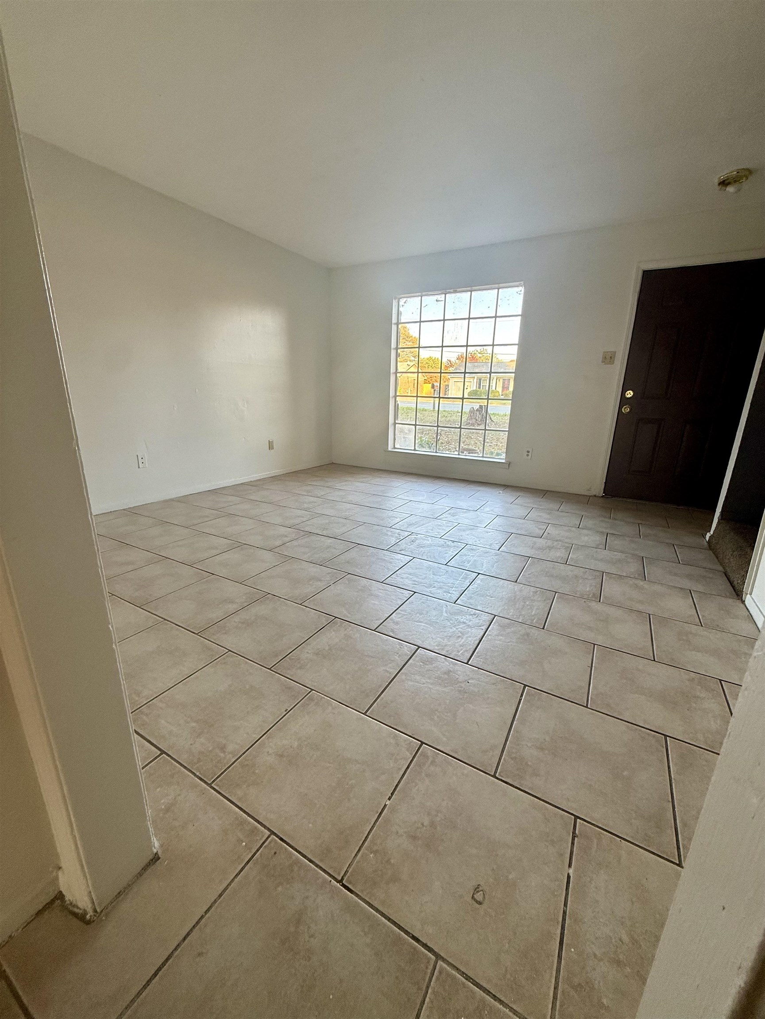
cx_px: 382
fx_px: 413
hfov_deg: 85.7
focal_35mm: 14
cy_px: 510
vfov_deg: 102.1
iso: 80
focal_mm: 2.22
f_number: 2.2
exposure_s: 1/99
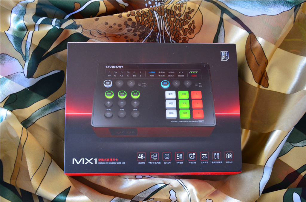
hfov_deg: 35.1
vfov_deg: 23.7
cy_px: 101
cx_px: 153
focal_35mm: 57
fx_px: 483
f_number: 5.6
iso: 800
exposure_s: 1/8
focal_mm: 38
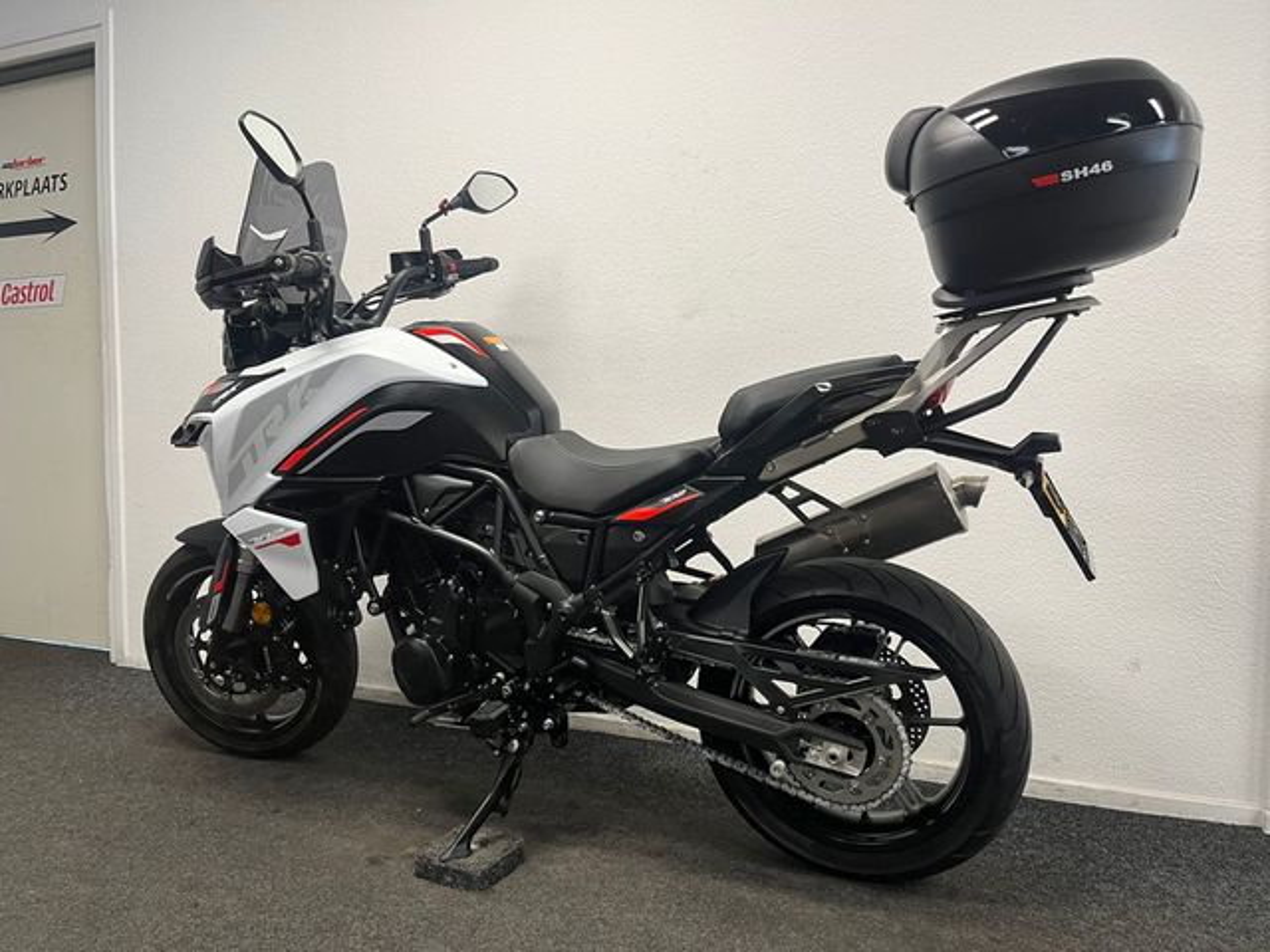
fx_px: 954
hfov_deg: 67.3
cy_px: 476
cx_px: 635
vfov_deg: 53.1
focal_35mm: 26
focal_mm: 5.1
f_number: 1.6
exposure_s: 1/50
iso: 64
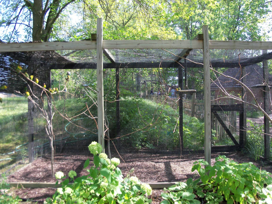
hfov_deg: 52.6
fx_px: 275
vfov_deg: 40.7
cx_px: 136
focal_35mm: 35
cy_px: 102
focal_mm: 6.3
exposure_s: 1/125
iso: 80
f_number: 3
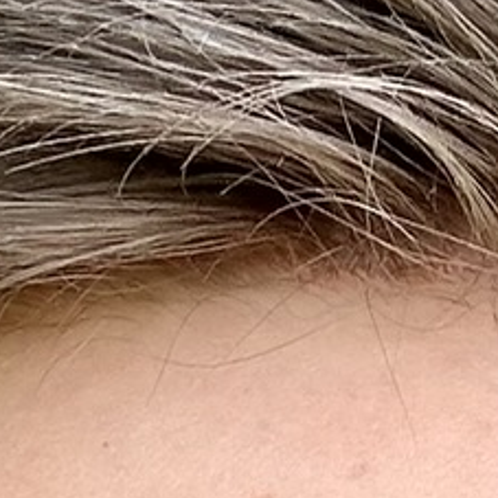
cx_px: 531
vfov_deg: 6.9
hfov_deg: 7.3
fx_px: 3890
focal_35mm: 239
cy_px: 1213
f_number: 1.9
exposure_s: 1/244
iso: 25
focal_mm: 2.69
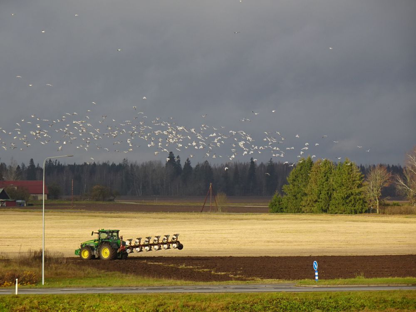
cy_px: 156
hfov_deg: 9.3
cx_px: 208
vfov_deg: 7.0
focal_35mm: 212
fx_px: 2548
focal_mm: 34.21
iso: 100
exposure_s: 1/250
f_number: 6.3
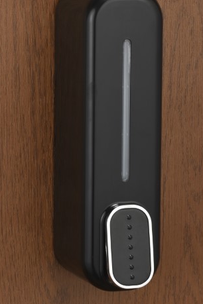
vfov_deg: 9.3
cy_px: 125
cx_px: 109
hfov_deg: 6.2
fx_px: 1878
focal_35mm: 222
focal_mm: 85
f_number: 16
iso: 125
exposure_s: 1/30
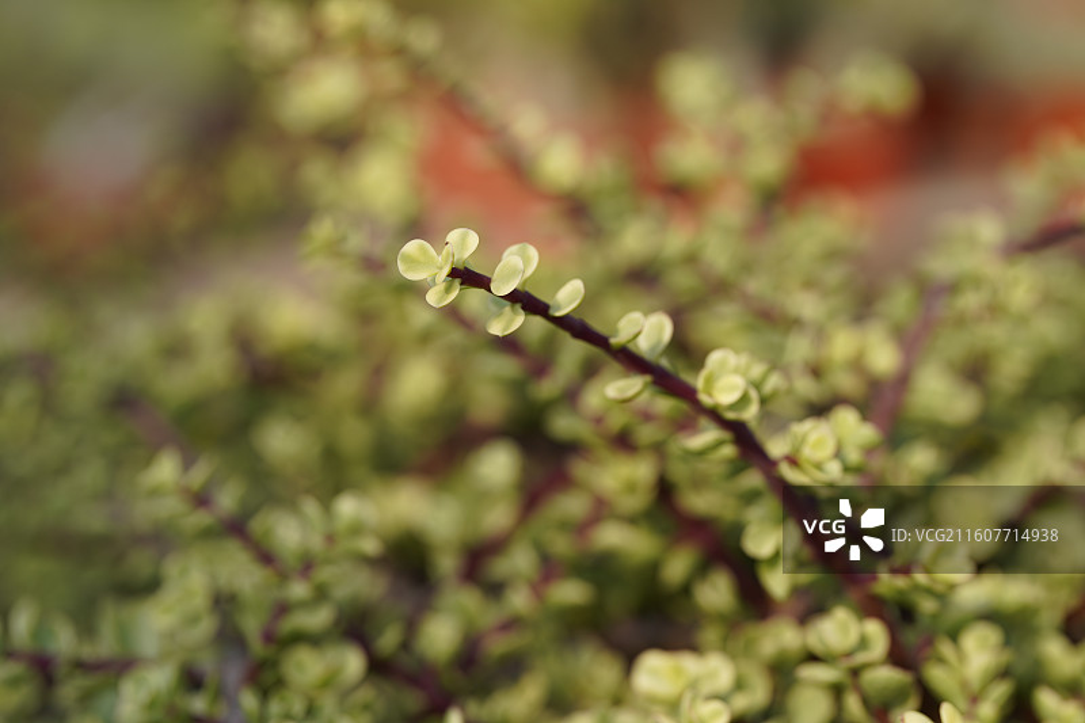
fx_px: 3013
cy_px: 362
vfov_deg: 13.7
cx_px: 542
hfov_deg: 20.4
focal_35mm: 100
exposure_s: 1/320
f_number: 4.5
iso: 100
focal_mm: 100
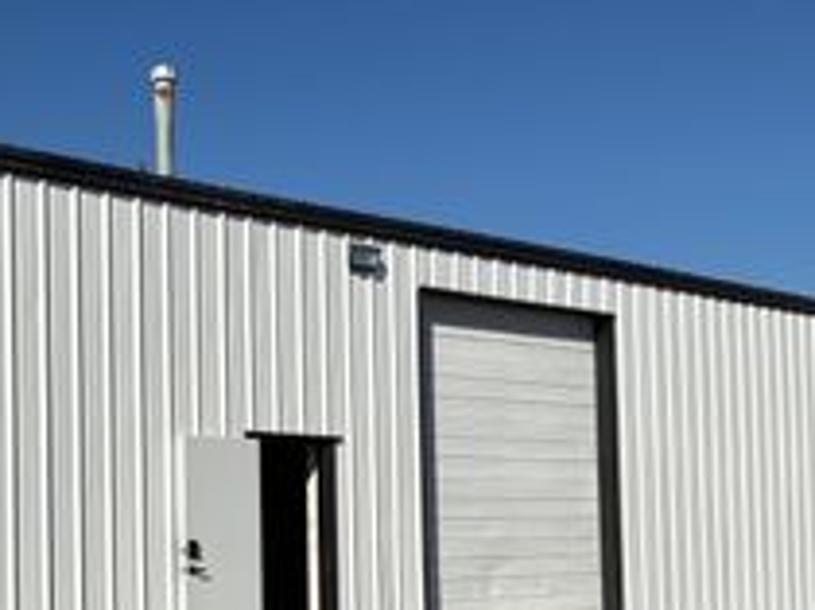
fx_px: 1458
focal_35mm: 62
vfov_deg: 23.4
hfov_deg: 30.7
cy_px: 460
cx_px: 202
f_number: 1.6
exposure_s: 1/10101
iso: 50
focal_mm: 5.96
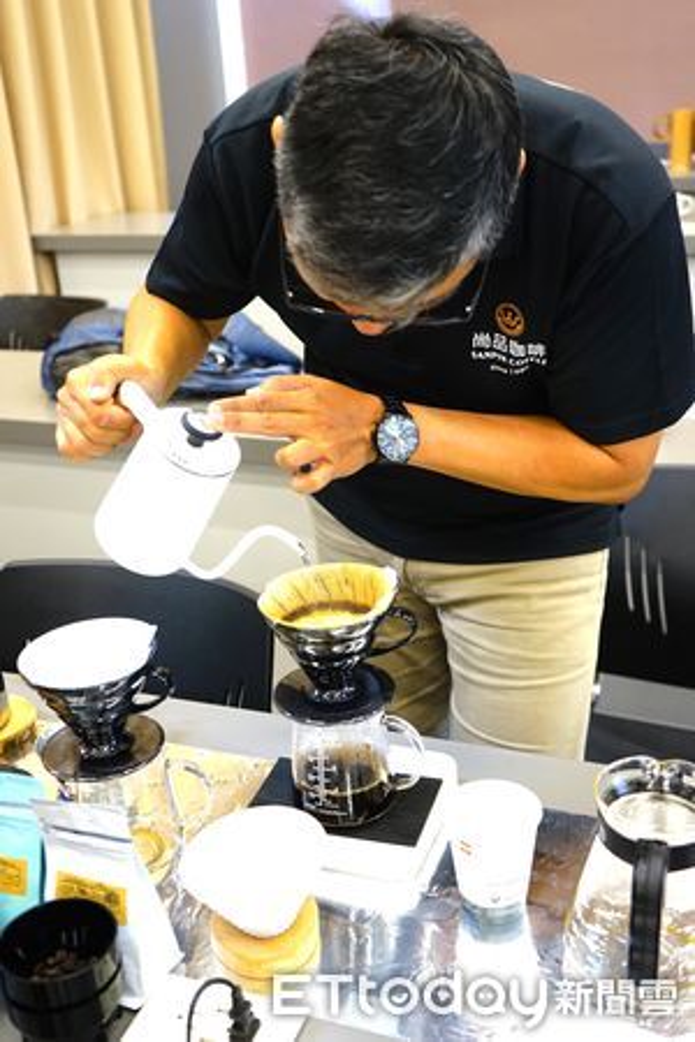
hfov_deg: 35.1
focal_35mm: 38
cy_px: 521
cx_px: 348
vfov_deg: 50.7
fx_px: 1100
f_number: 4
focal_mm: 38
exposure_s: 1/60
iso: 2500
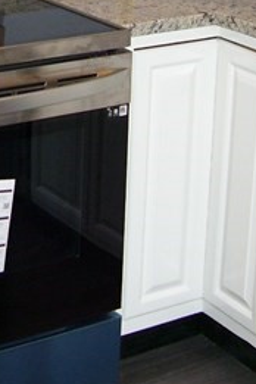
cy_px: -41
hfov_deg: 13.0
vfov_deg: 18.8
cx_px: 16
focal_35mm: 104
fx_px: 1109
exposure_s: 1/60
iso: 125
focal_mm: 5.6
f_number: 2.7
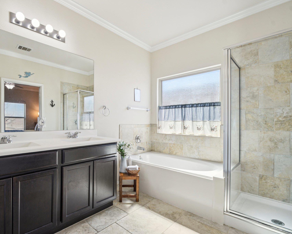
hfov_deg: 88.8
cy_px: 117
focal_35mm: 17
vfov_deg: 77.0
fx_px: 147
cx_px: 121
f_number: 8
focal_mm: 10
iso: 400
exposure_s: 1/50
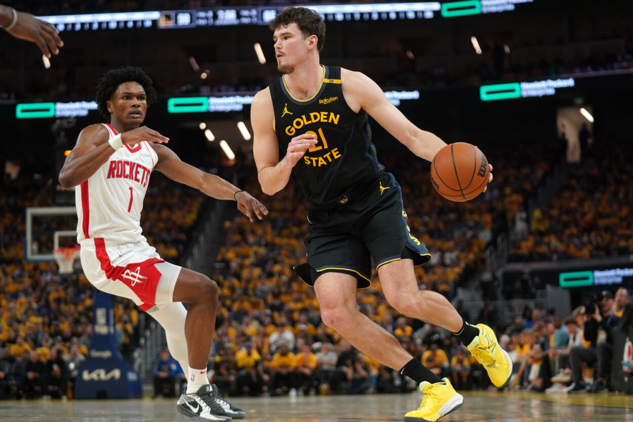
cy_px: 211
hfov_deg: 26.0
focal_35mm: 78
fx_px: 1371
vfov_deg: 17.5
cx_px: 316
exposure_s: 1/2000
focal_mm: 78
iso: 3200
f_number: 2.8
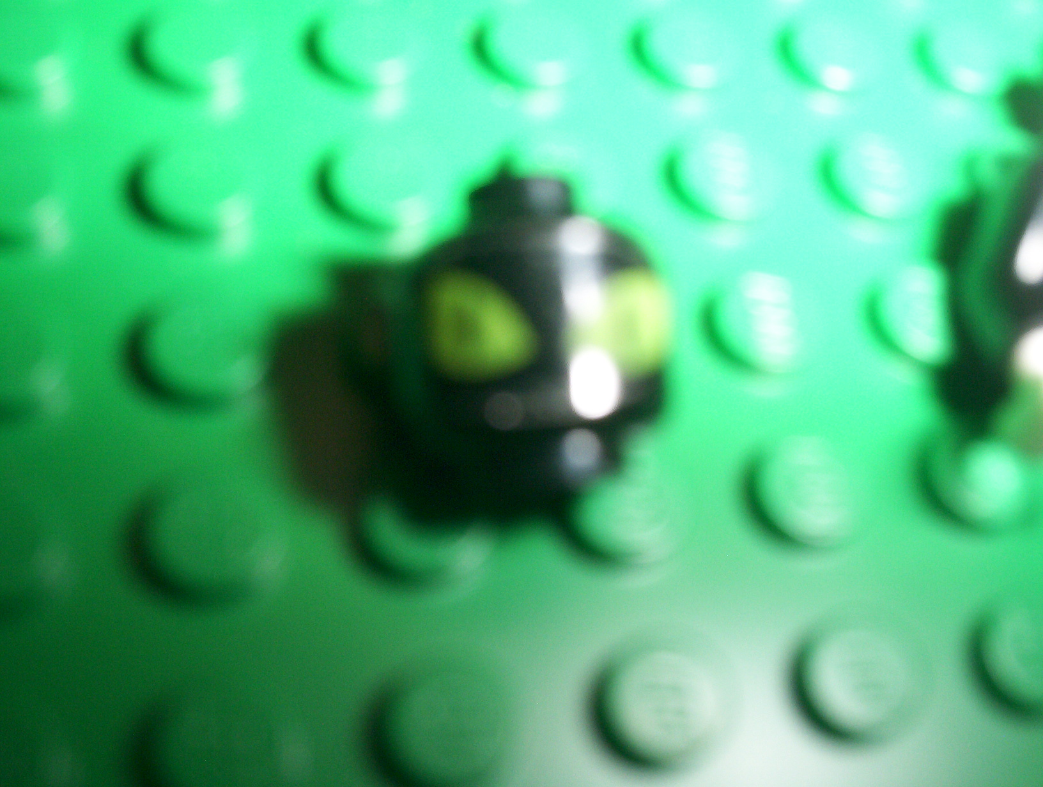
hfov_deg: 47.8
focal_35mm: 39
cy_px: 394
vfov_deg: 37.0
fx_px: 1178
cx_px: 522
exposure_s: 1/30
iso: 140
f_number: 4.5
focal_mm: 6
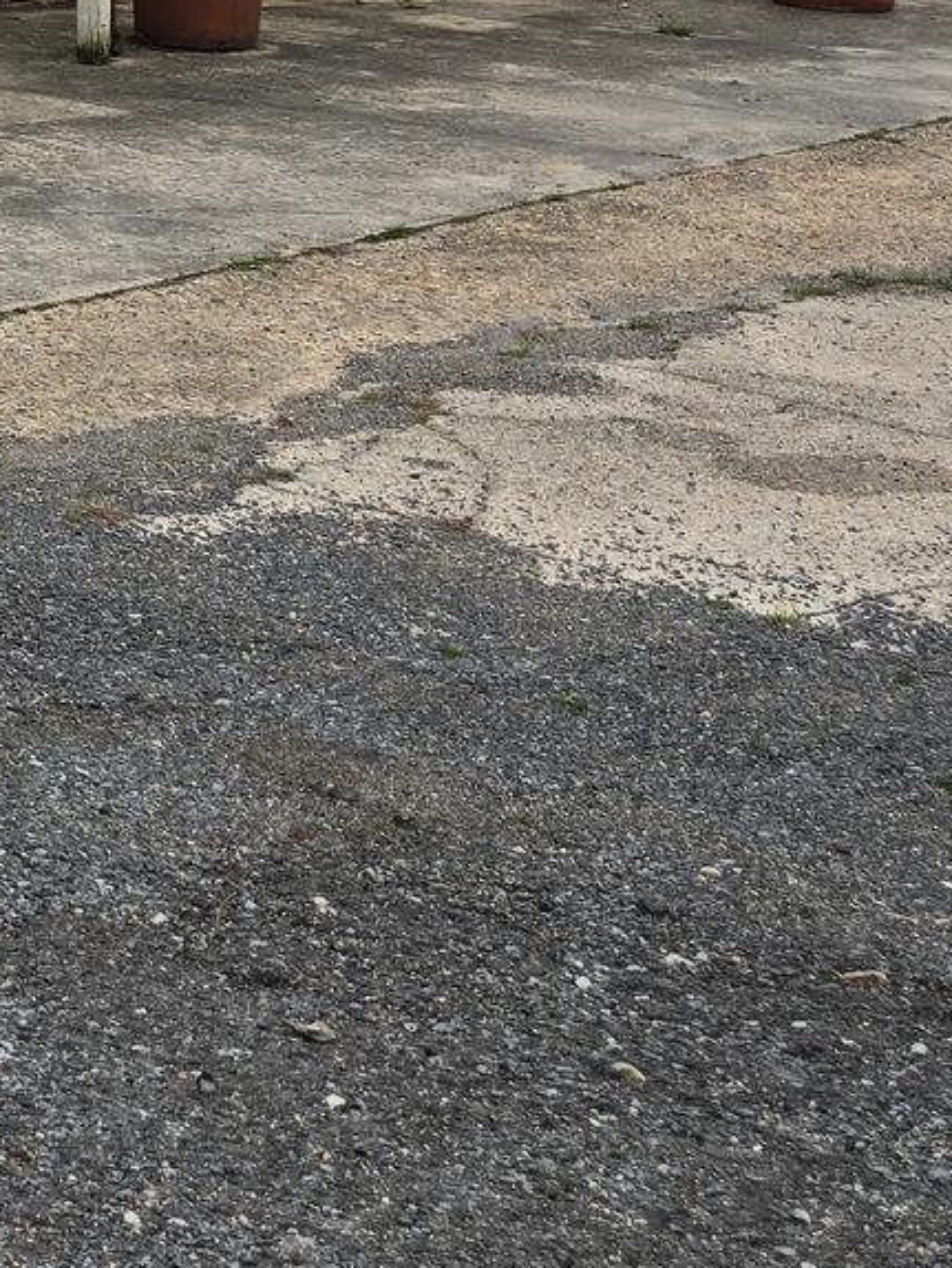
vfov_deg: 22.0
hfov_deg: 14.1
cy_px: -274
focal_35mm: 82
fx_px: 3005
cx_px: -1120
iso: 12
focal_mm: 6.3
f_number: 1.7
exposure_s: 1/285
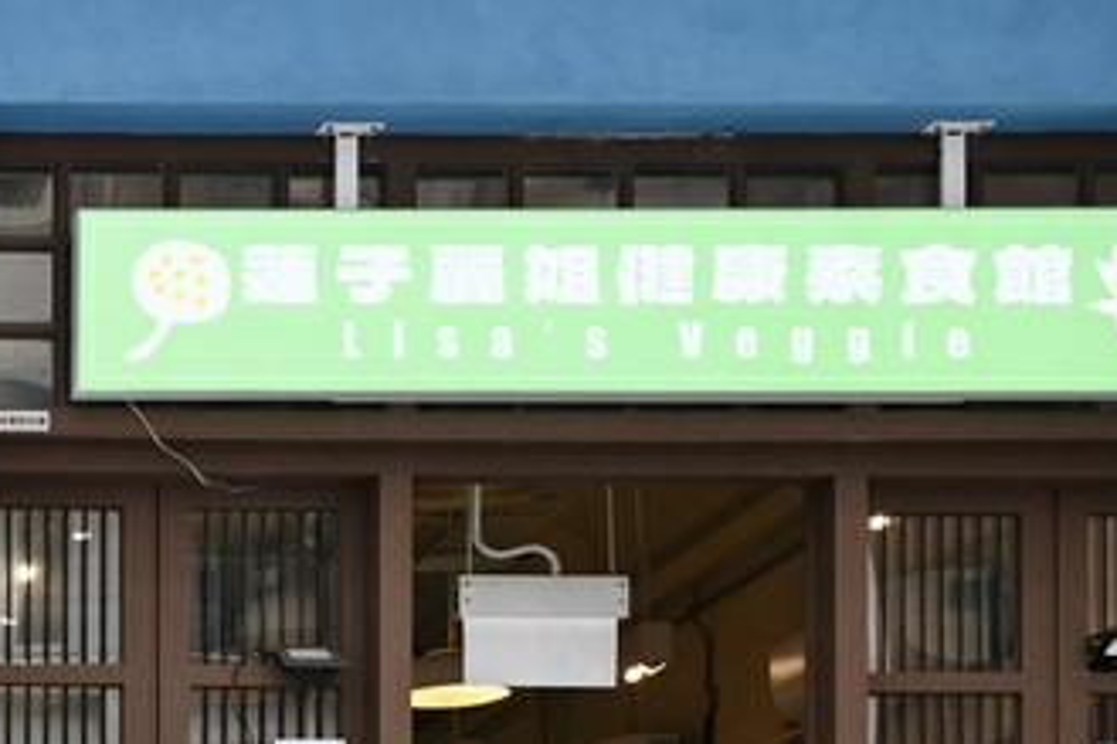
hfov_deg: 14.5
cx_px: -883
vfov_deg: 10.4
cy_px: 1305
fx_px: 3845
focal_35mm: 124
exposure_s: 1/160
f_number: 5
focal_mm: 34
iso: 500
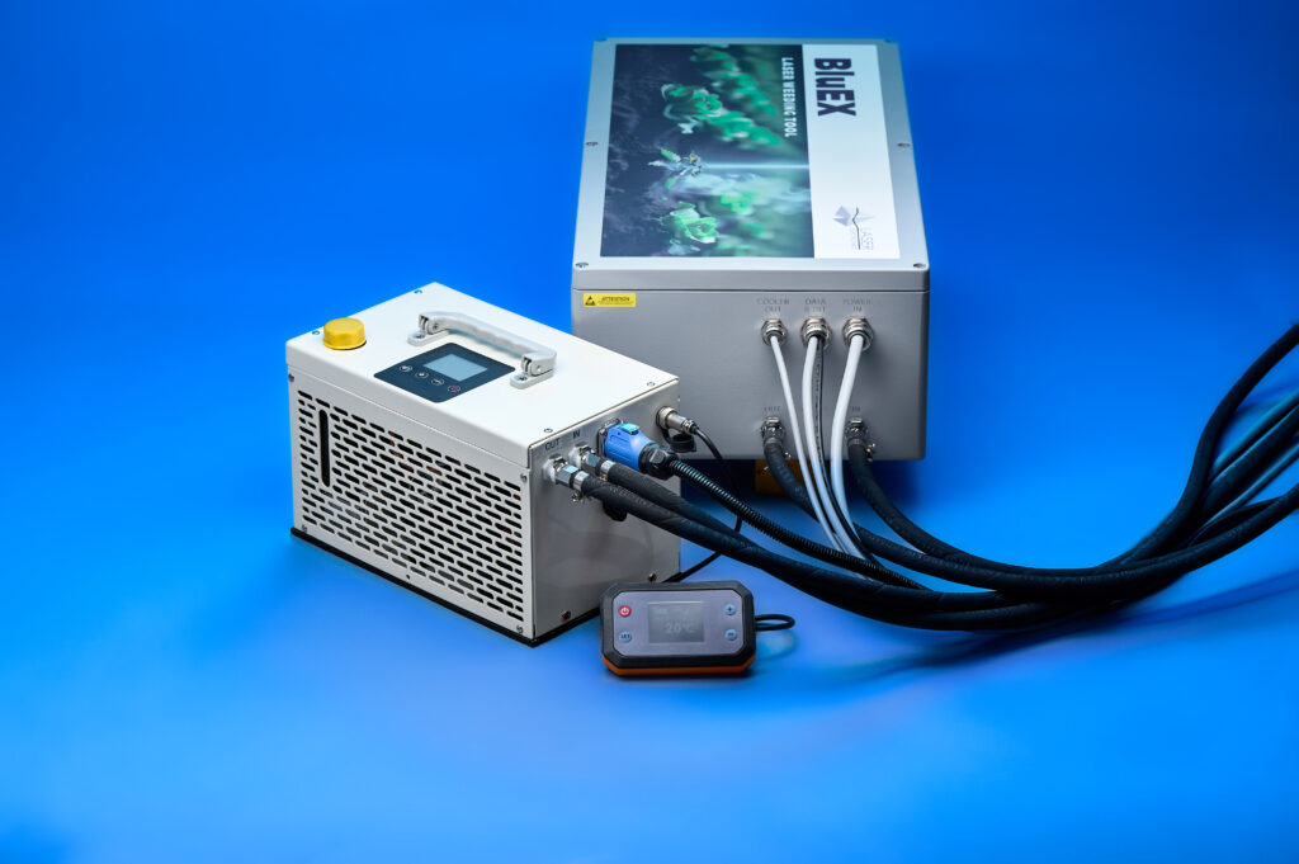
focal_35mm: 105
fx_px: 3786
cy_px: 432
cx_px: 650
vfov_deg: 13.0
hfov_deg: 19.5
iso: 160
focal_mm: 105
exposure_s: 1/200
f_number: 7.1
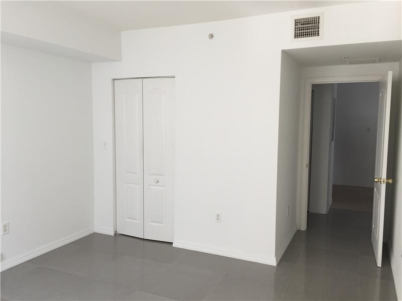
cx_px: 201
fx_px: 337
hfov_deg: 61.7
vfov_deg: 48.2
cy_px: 150
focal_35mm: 29
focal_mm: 4.15
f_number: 2.2
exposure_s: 1/120
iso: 40
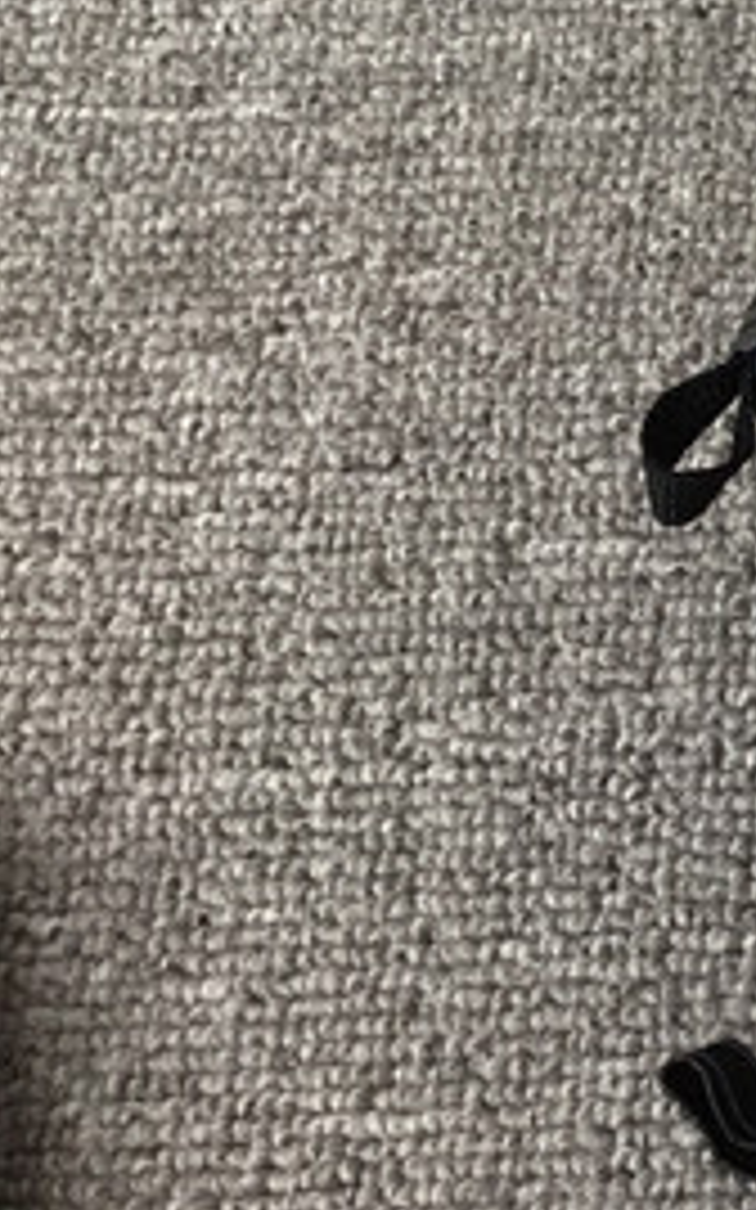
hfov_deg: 10.0
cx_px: 1948
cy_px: -2
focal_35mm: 110
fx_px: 3628
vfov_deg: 18.4
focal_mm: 3.3
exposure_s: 1/50
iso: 32
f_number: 2.4
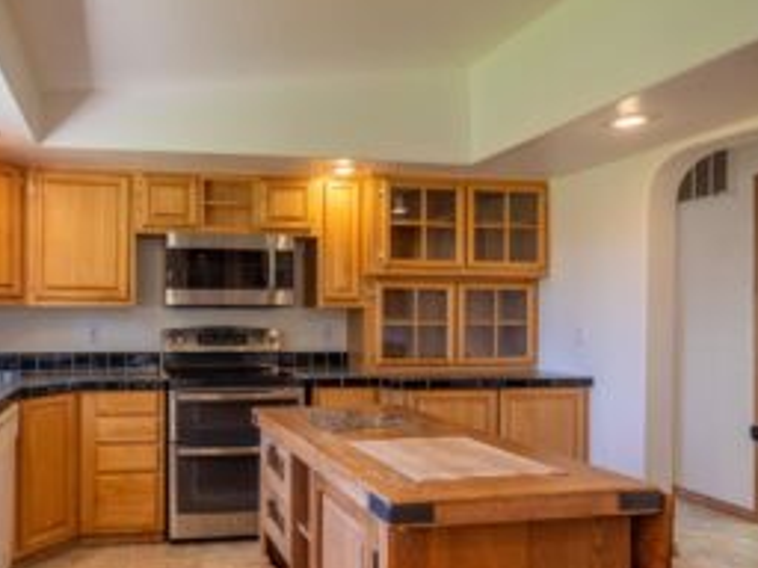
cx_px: 237
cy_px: 321
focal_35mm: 27
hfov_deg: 63.2
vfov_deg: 51.2
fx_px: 591
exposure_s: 1/30
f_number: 8
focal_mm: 18
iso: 160
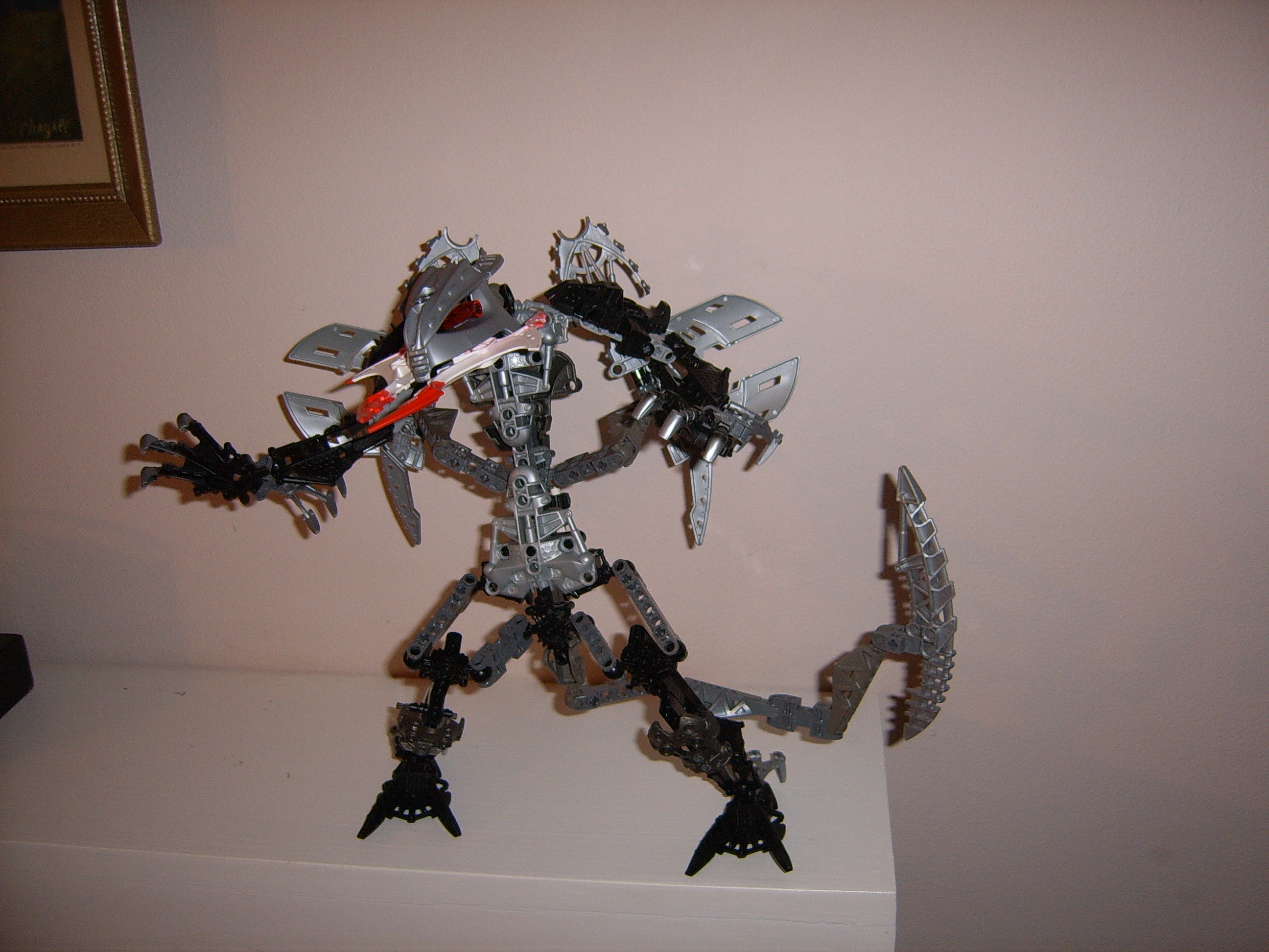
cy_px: 476
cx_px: 634
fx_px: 1283
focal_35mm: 35
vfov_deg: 40.7
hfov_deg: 52.6
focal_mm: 5.8
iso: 69
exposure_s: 1/30
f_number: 2.8
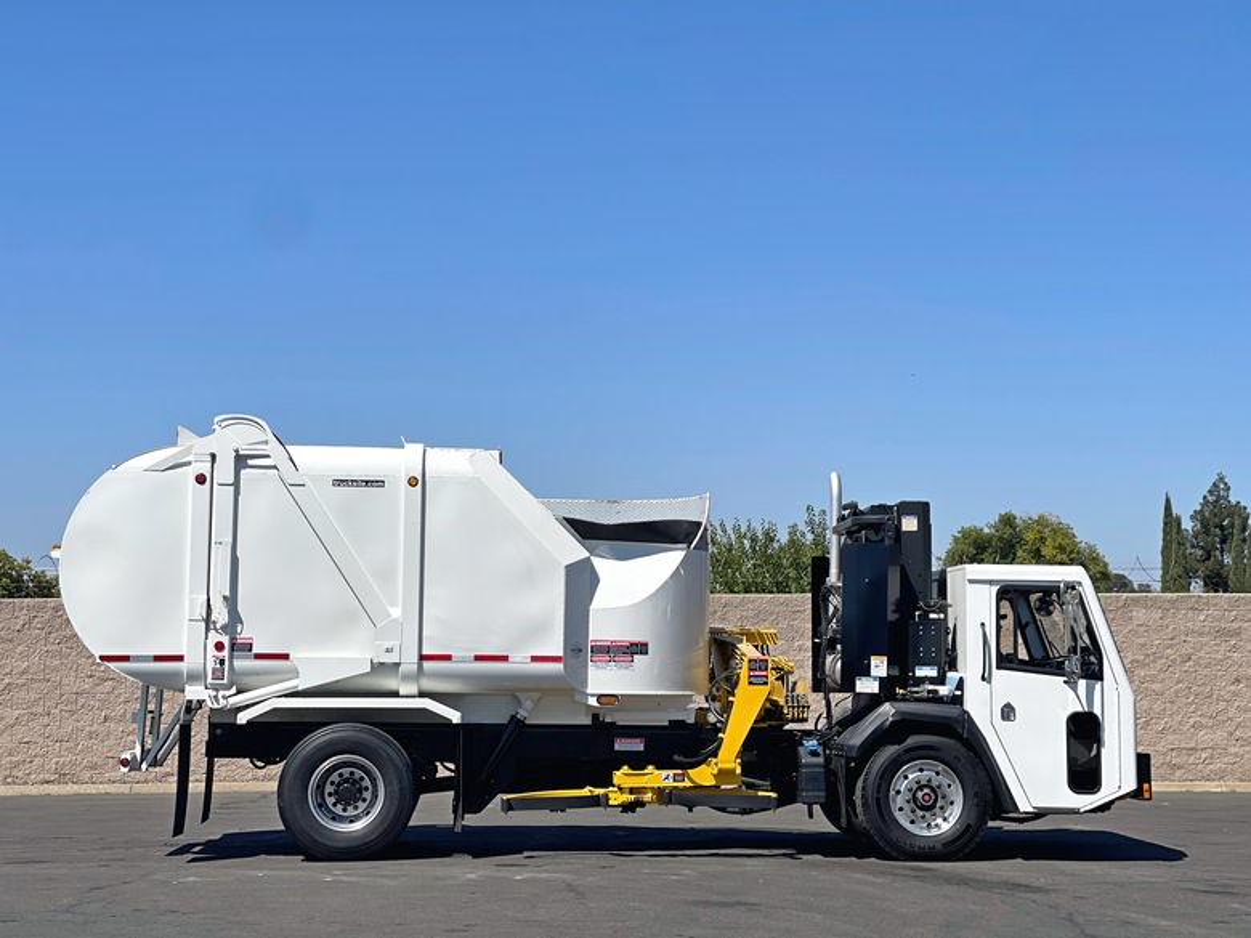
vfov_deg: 22.9
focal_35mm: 64
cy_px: 469
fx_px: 2313
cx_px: 626
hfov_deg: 30.3
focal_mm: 7.5
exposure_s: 1/2950
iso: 32
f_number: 2.2
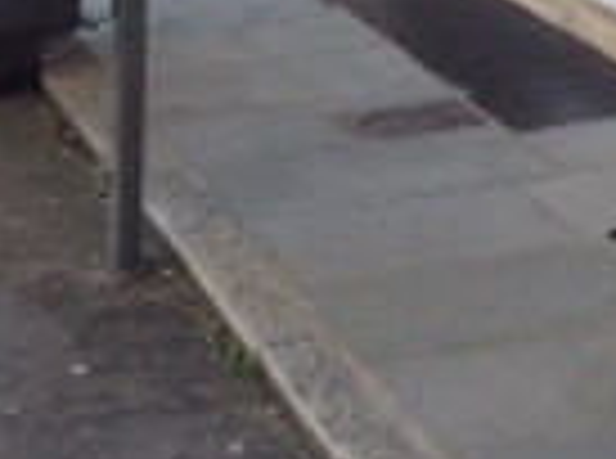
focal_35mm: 164
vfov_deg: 8.5
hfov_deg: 11.4
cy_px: -490
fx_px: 2911
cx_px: 998
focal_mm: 4.28
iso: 50
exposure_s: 1/198
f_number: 2.4
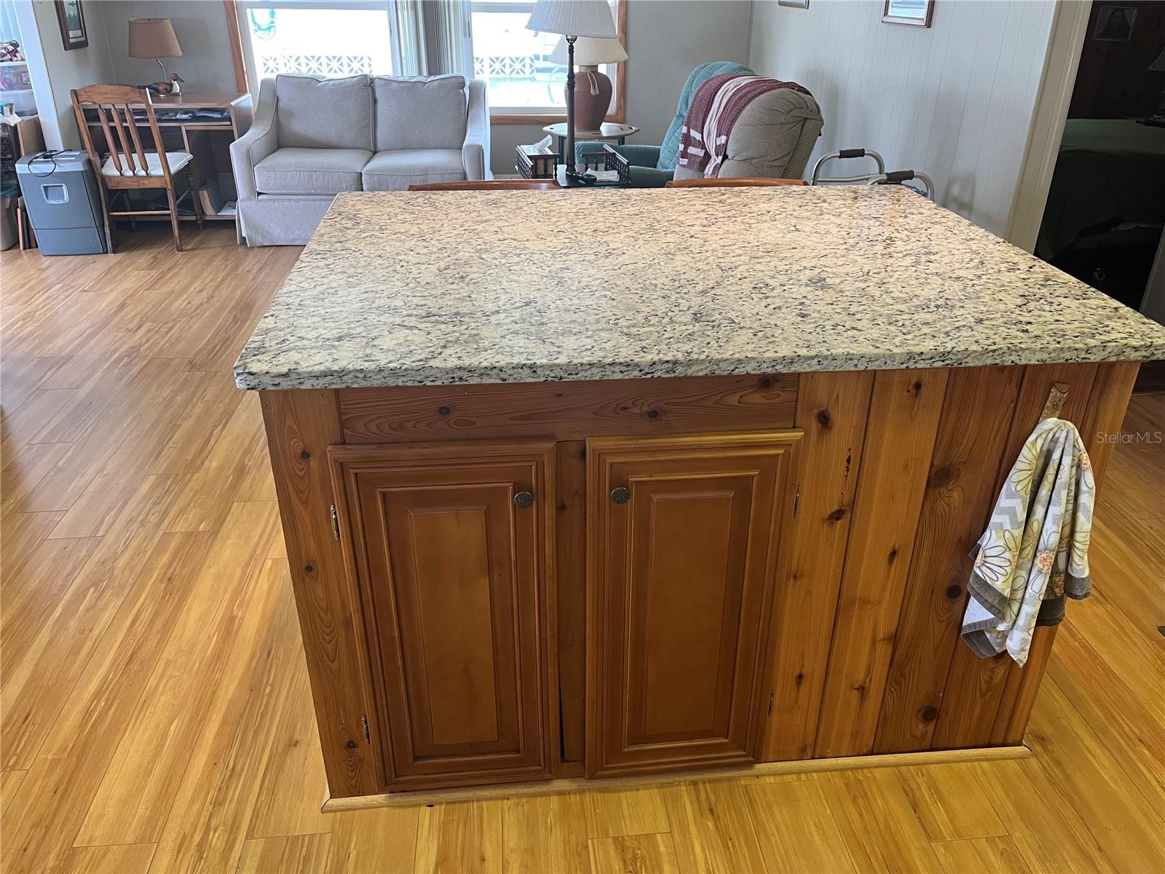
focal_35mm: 26
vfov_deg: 53.1
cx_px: 582
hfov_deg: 67.3
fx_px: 875
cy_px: 437
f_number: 1.6
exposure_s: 1/60
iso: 80
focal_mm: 5.1
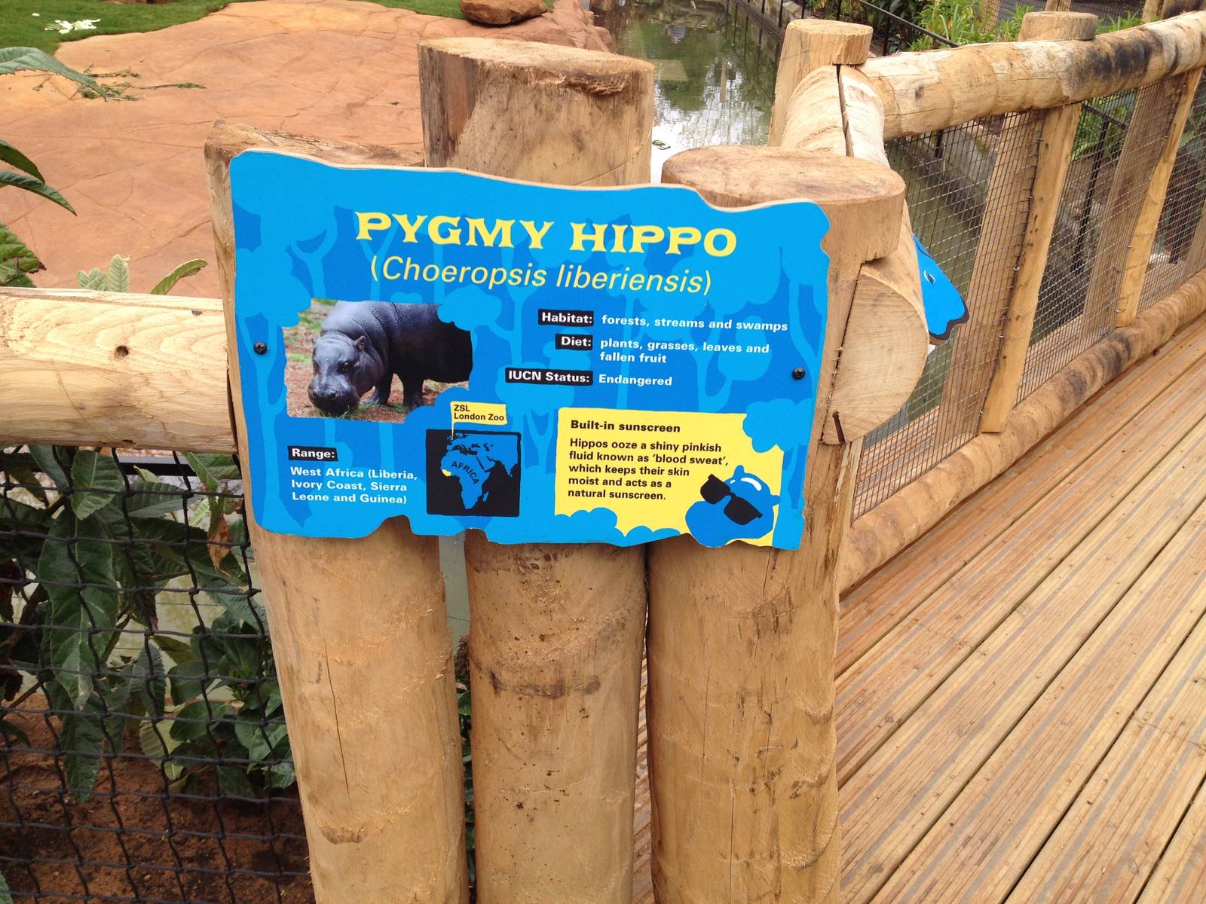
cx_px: 603
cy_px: 452
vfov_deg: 40.7
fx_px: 1219
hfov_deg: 52.6
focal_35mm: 35
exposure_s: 1/456
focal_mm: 4.28
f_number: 2.4
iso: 50
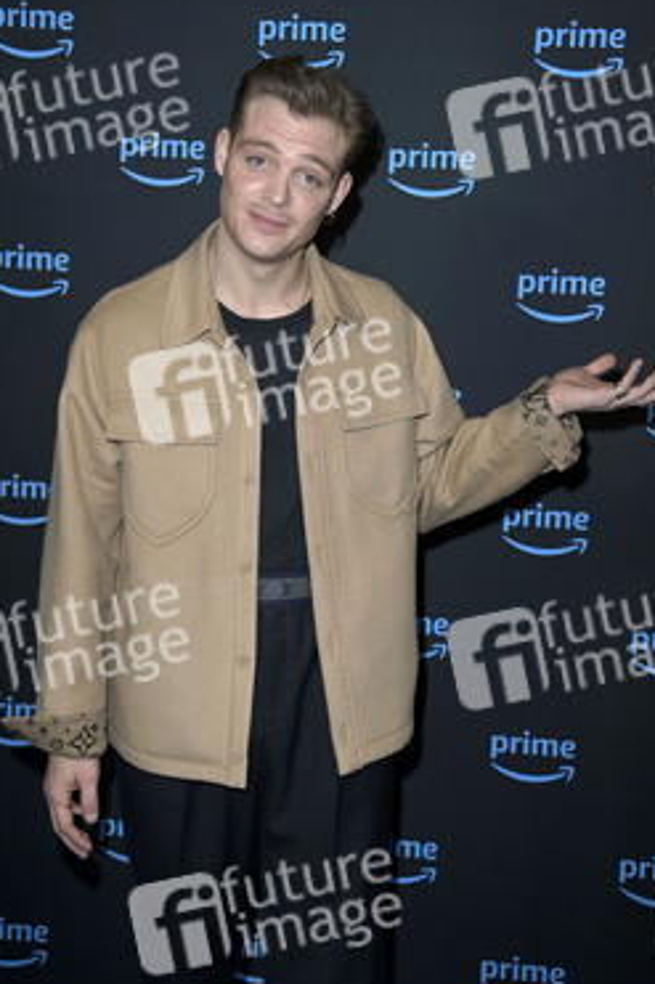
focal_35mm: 56
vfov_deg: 35.6
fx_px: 1530
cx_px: 342
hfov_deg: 24.2
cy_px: 515
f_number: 5.6
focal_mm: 52
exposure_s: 1/250
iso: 800
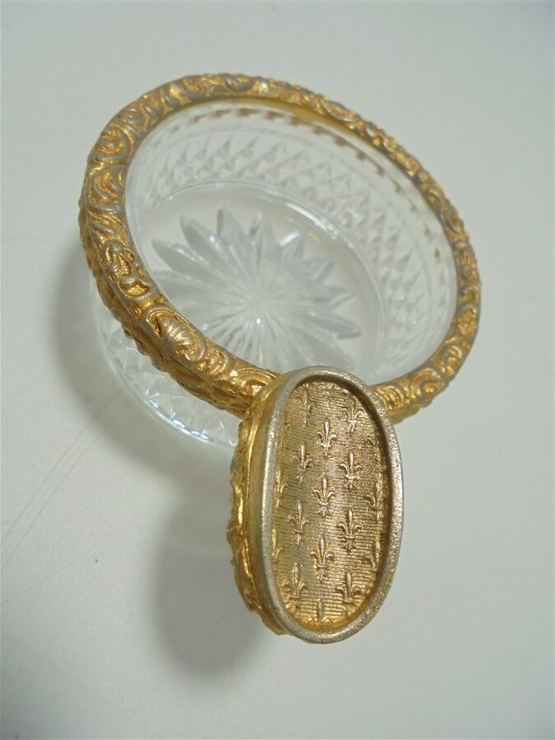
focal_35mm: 26
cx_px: 278
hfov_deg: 53.1
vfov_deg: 67.3
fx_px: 556
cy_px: 370
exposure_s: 1/125
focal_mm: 4.6
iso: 100
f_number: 3.5
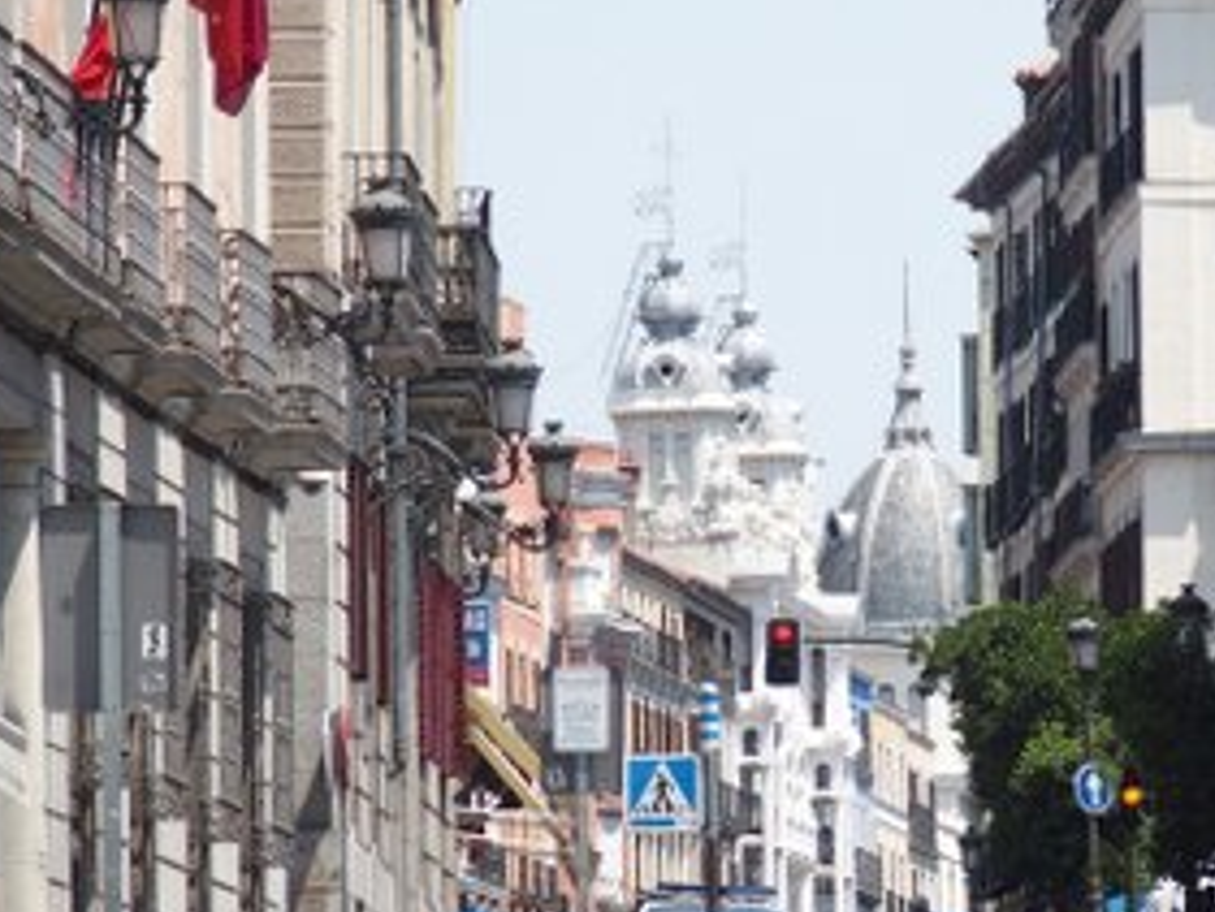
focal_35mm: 512
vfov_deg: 2.9
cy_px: 480
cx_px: 904
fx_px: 17979
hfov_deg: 3.9
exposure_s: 1/800
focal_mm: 64.3
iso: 100
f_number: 3.5
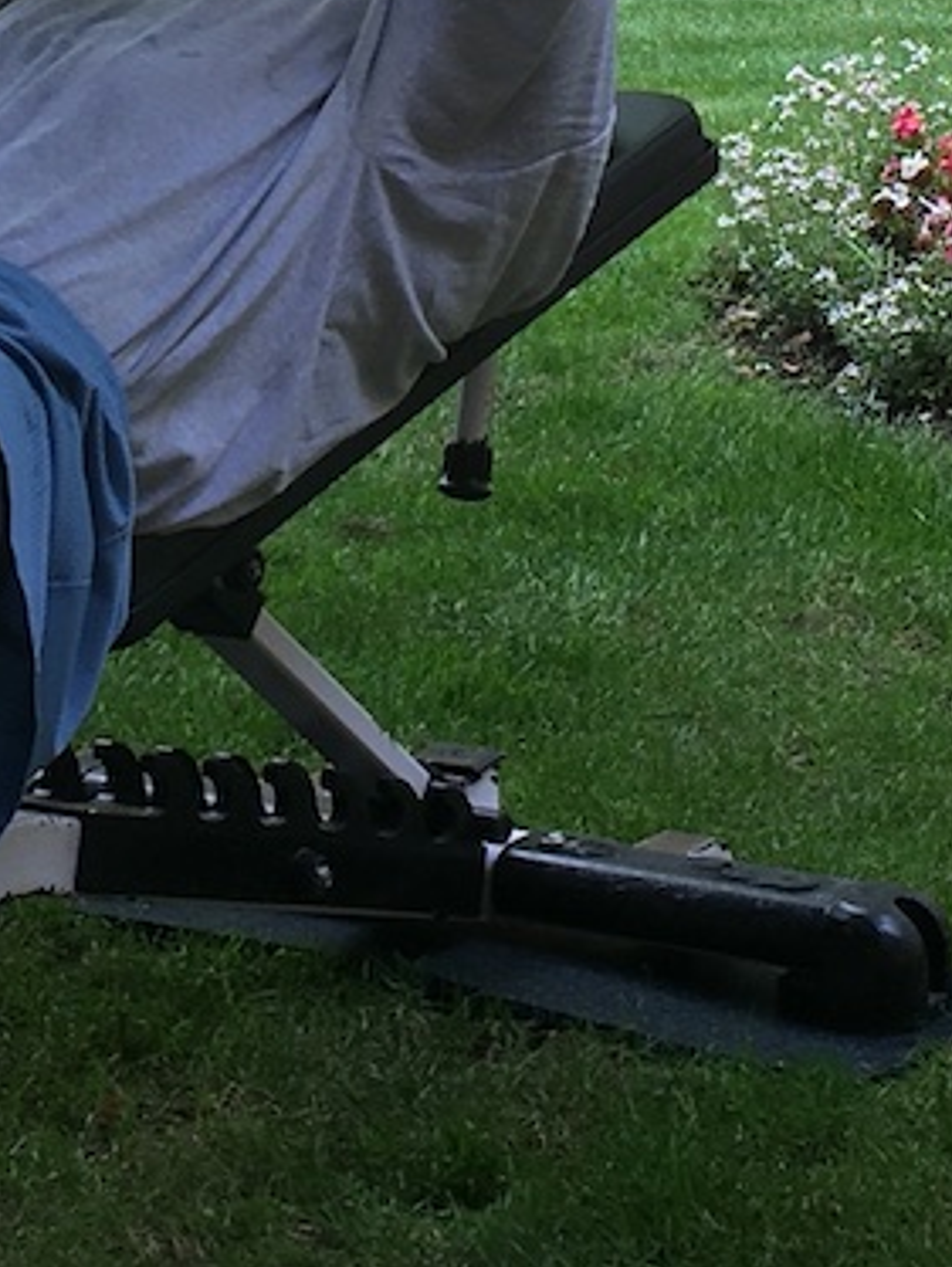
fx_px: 4542
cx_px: 105
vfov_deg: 15.5
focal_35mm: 124
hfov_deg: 11.9
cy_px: -47
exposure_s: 1/100
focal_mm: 4.15
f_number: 2.2
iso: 25
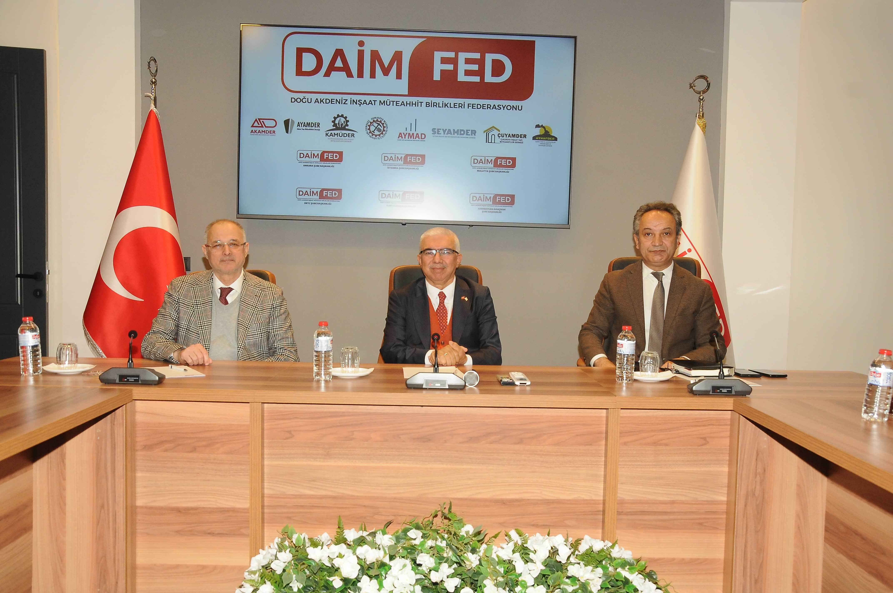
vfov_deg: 39.9
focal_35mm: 33
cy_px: 296
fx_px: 818
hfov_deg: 57.3
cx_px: 446
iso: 800
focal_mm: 22
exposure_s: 1/200
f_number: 7.1
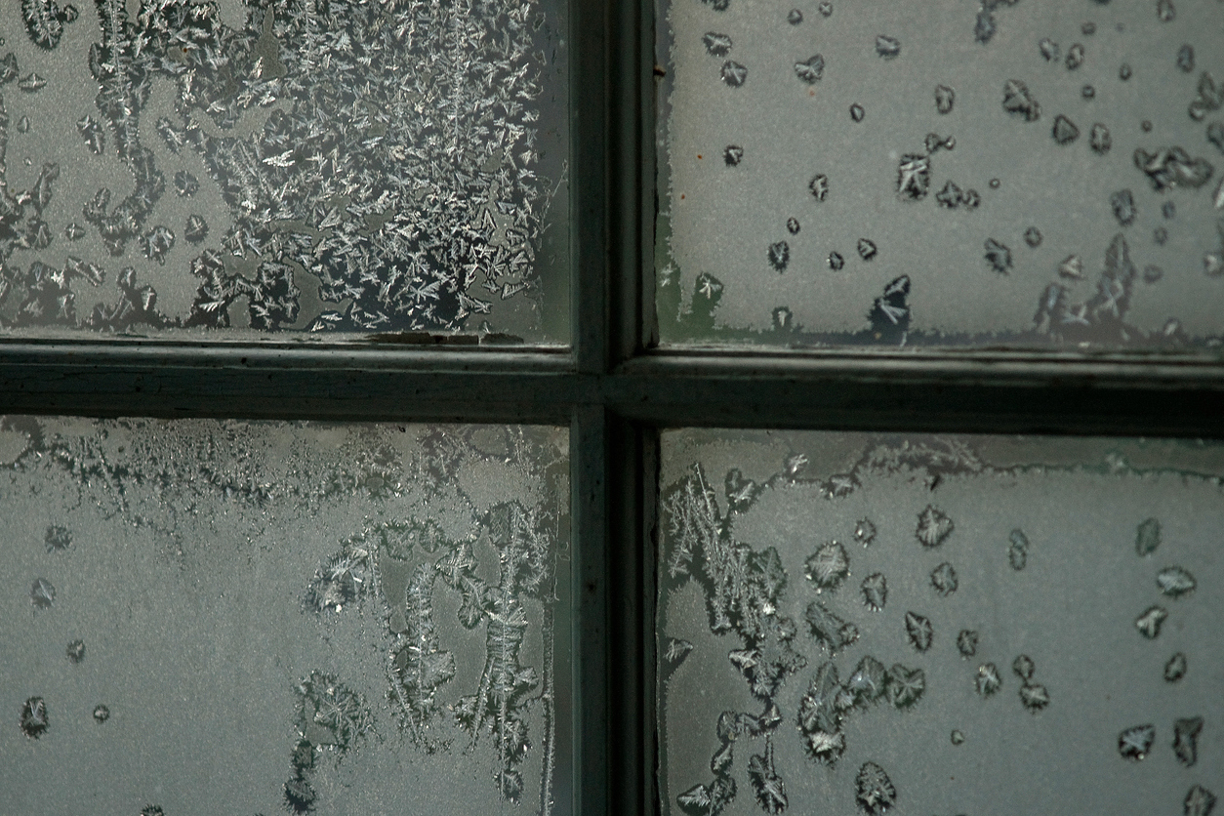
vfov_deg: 5.7
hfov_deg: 8.6
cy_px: 408
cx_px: 612
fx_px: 8159
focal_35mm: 240
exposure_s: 1/200
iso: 100
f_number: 2.8
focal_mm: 160
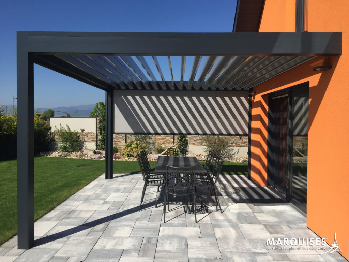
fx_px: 292
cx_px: 174
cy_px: 131
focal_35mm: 29
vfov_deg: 48.2
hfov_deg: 61.7
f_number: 2.2
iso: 32
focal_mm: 4.15
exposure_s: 1/2639
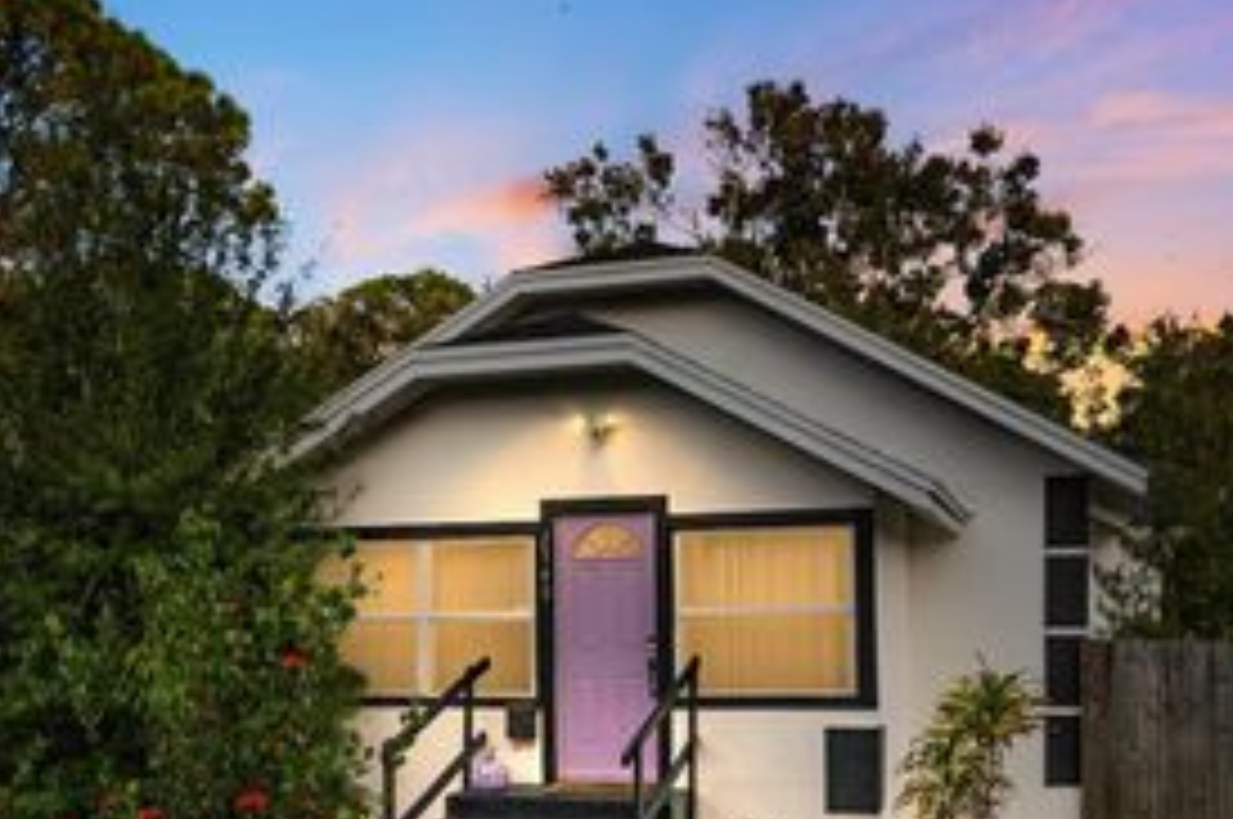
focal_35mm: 42
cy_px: 623
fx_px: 1437
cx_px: 616
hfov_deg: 46.4
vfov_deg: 31.2
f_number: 9
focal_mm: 23
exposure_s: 1/320
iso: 250
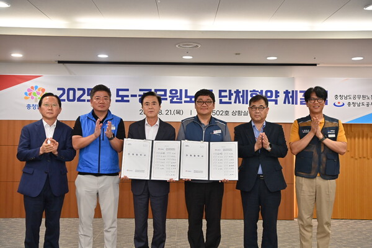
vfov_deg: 35.1
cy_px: 124
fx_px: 393
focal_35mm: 38
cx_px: 186
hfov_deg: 50.7
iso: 1000
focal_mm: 38
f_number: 5
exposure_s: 1/250
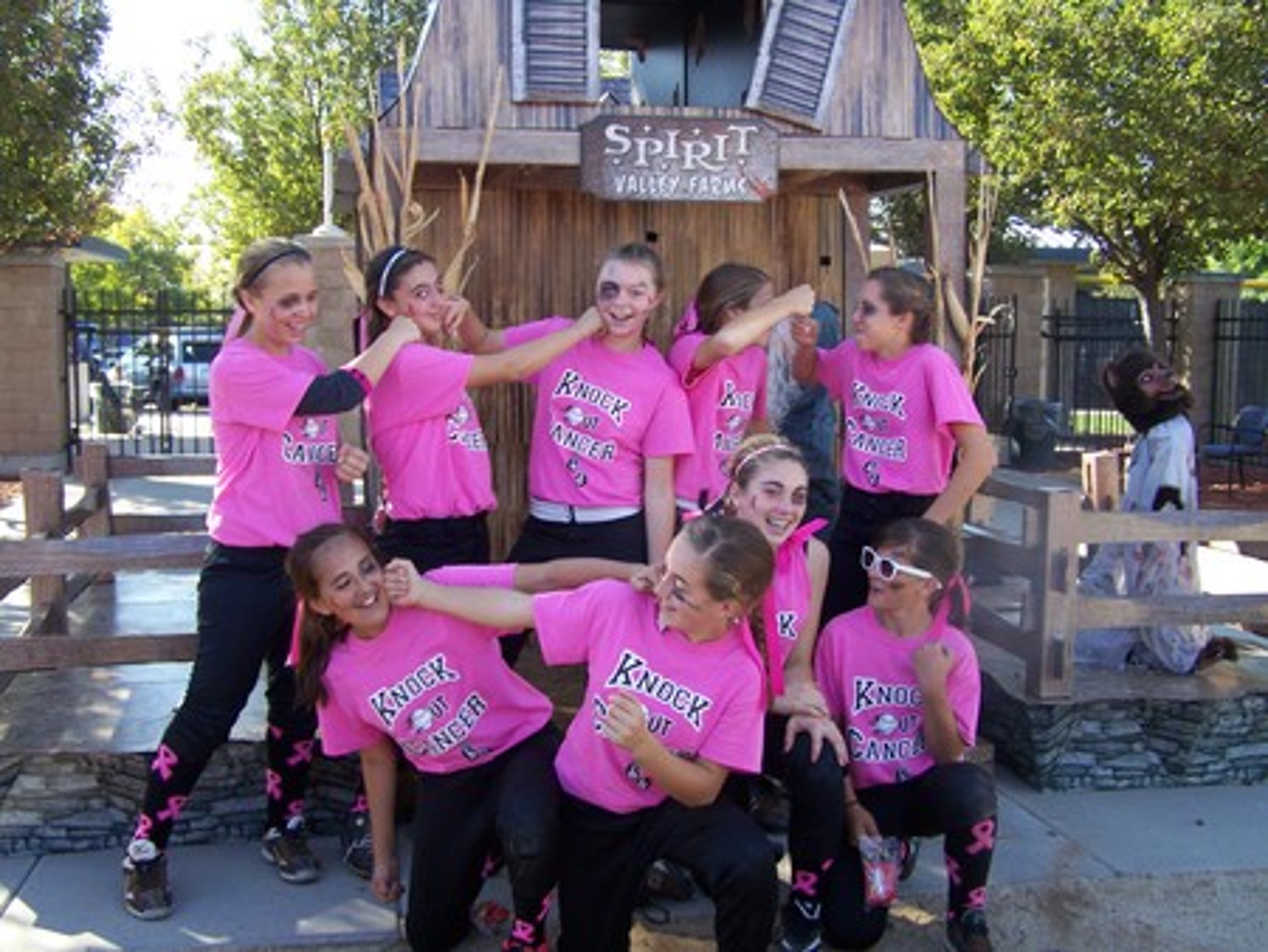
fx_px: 1393
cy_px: 476
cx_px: 634
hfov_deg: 49.0
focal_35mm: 38
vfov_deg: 37.8
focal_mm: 6.3
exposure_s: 1/125
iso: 64
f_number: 2.8
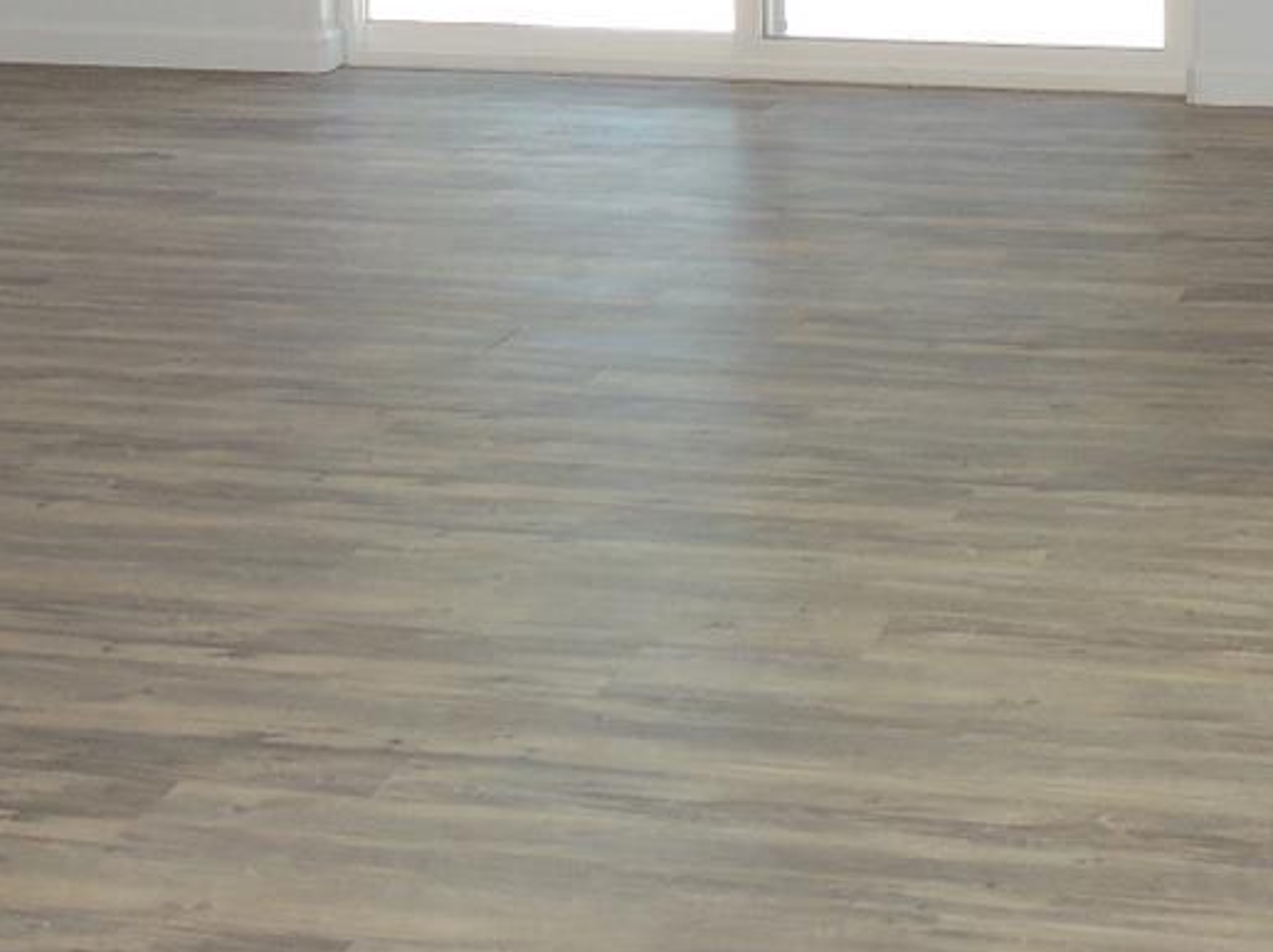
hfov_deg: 20.0
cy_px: -281
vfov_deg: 14.7
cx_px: 1160
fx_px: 3527
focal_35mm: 96
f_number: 3.2
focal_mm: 5.8
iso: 100
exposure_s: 1/100
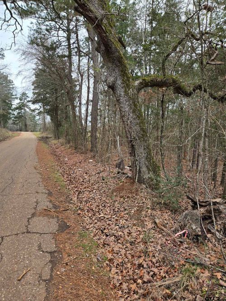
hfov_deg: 58.9
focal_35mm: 23
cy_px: 150
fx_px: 200
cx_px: 113
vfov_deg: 73.9
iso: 32
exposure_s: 1/180
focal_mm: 5.4
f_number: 1.8
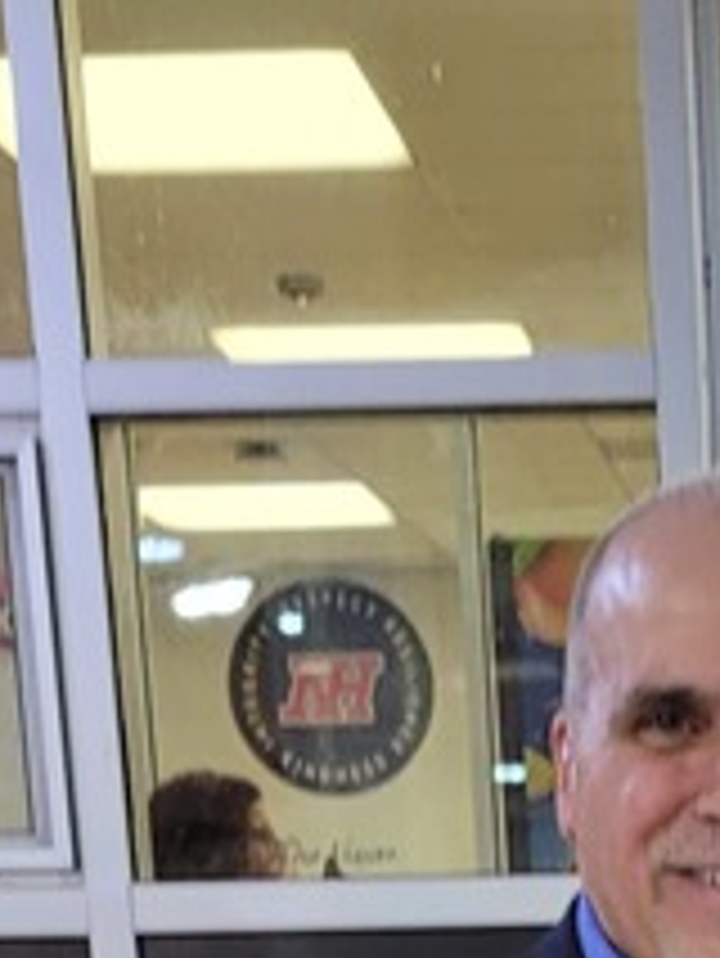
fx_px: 3463
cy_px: 1943
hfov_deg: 11.5
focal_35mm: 125
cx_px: 954
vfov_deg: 13.4
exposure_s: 1/40
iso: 200
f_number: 1.8
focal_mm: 5.4
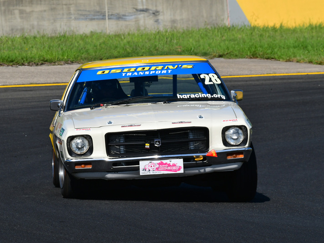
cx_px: 149
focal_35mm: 570
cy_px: 122
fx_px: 5336
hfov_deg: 3.5
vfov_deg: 2.6
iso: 400
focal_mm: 350
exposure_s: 1/640
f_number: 13
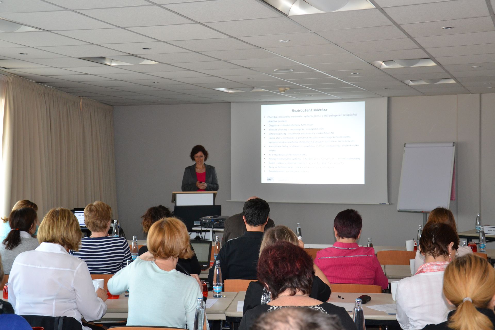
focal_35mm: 52
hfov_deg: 37.9
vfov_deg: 25.8
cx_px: 248
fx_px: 722
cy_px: 165
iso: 900
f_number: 4.5
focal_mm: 35
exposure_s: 1/60
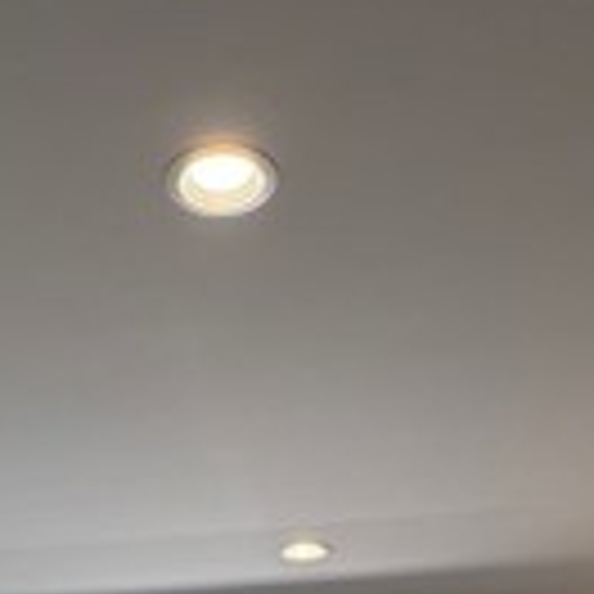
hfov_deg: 28.5
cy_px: 945
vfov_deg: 22.3
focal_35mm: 60
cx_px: 207
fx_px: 1165
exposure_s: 1/120
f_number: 2.2
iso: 50
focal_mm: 2.22
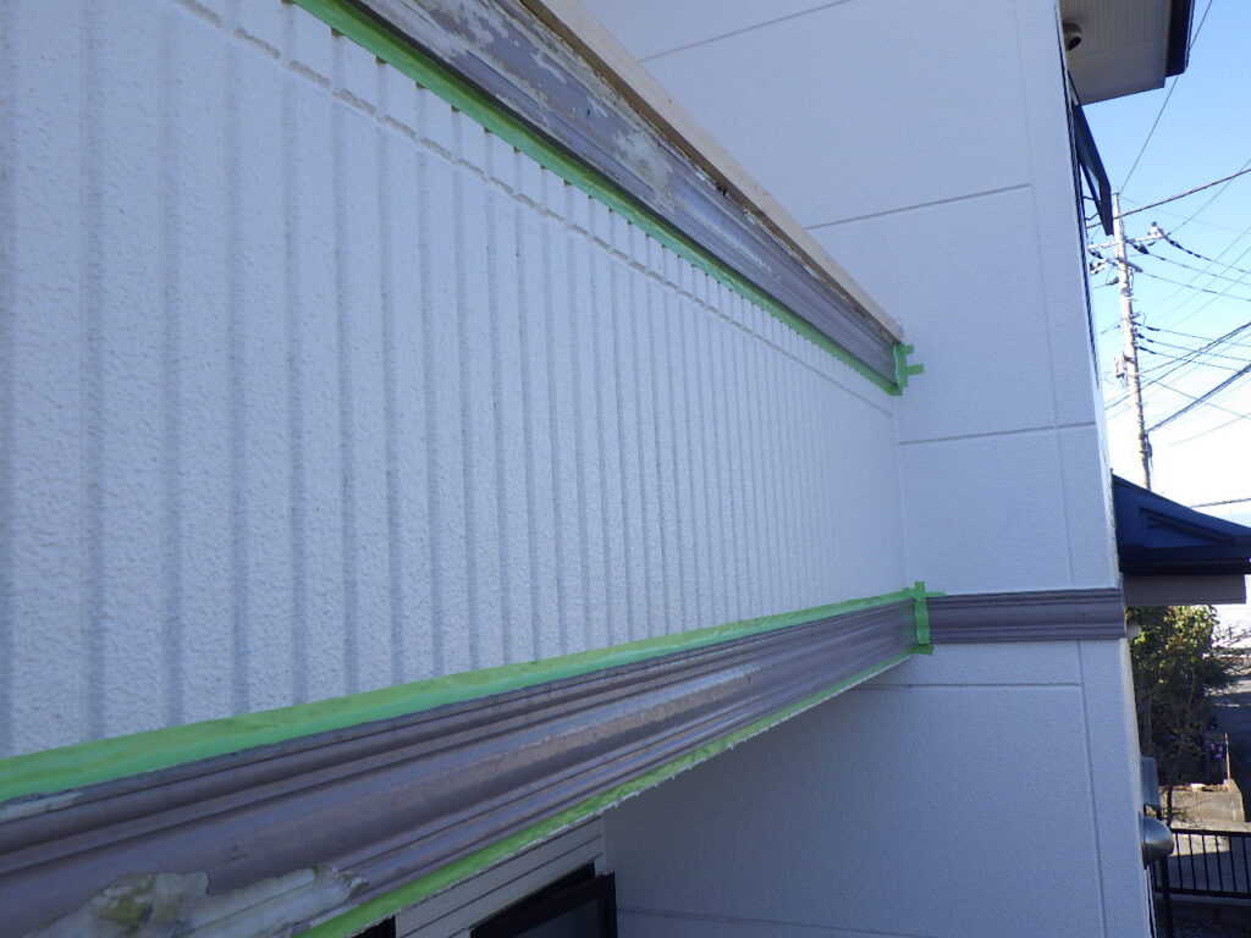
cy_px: 469
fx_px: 1012
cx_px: 626
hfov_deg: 63.4
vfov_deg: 49.7
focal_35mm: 28
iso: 125
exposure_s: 1/320
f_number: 4.2
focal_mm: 5
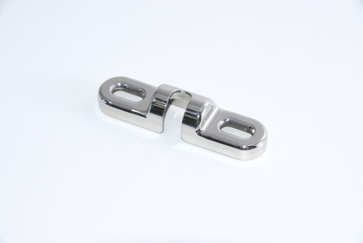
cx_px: 182
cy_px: 122
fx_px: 3027
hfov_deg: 6.9
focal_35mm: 300
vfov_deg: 4.6
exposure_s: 1/250
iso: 1600
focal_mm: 300
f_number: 16
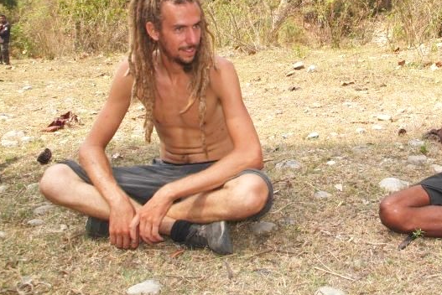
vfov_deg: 32.2
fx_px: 504
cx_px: 327
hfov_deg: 45.9
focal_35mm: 41
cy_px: 79
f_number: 9.5
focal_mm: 18
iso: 160
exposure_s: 1/125
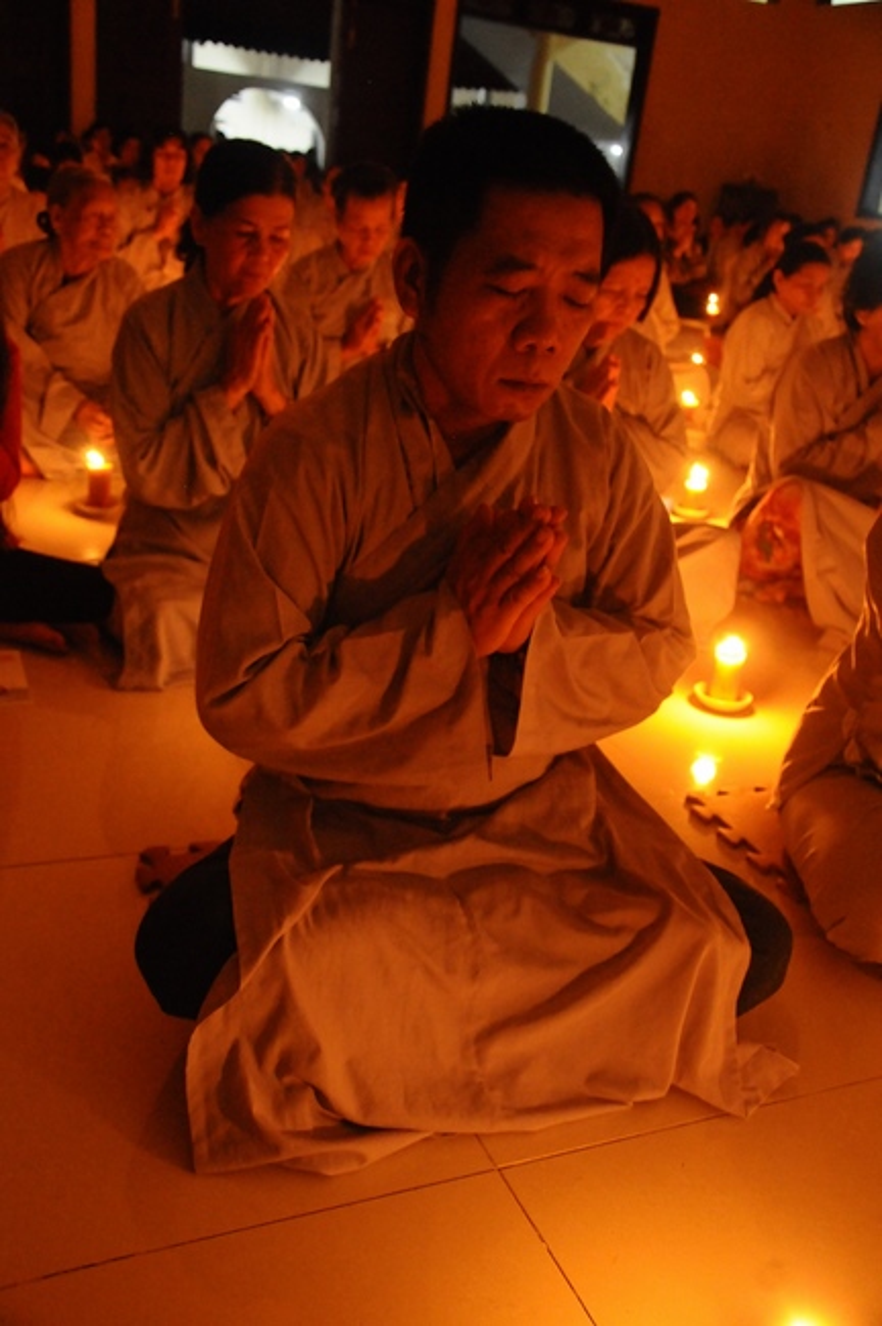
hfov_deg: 36.8
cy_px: 663
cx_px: 441
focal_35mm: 36
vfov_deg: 53.2
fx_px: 1326
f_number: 4.5
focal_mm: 24
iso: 3200
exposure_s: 1/13
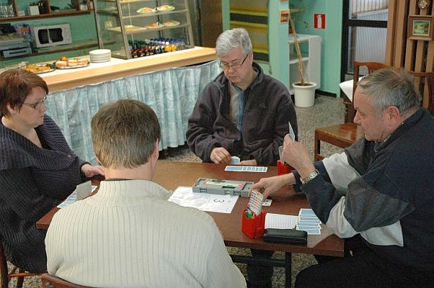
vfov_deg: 30.8
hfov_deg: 45.0
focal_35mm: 44
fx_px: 524
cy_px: 144
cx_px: 217
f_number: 5
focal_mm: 29
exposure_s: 1/100
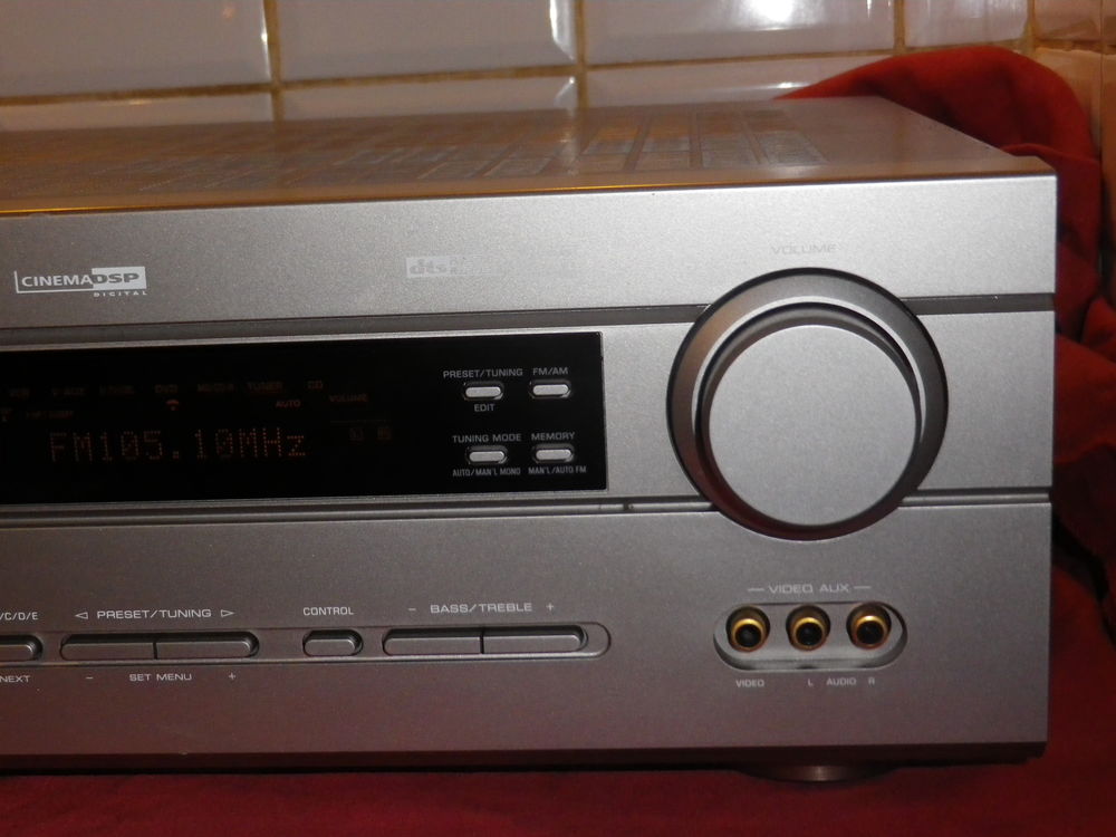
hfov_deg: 36.2
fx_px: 1709
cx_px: 558
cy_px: 418
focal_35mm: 53
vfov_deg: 27.5
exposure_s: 1/60
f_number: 4.4
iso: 400
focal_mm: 9.5
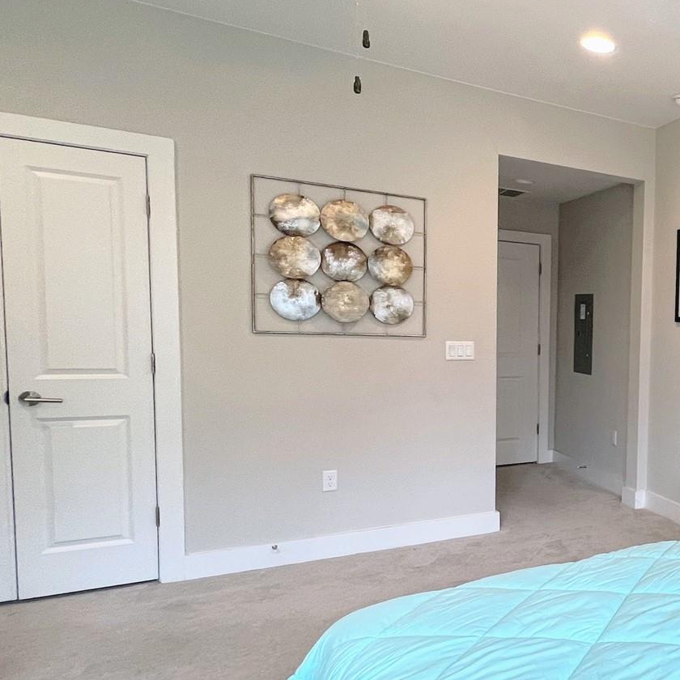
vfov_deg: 57.1
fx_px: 622
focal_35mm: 28
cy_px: 383
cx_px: 777
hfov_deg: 42.4
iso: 160
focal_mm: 1.57
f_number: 1.8
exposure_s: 1/120
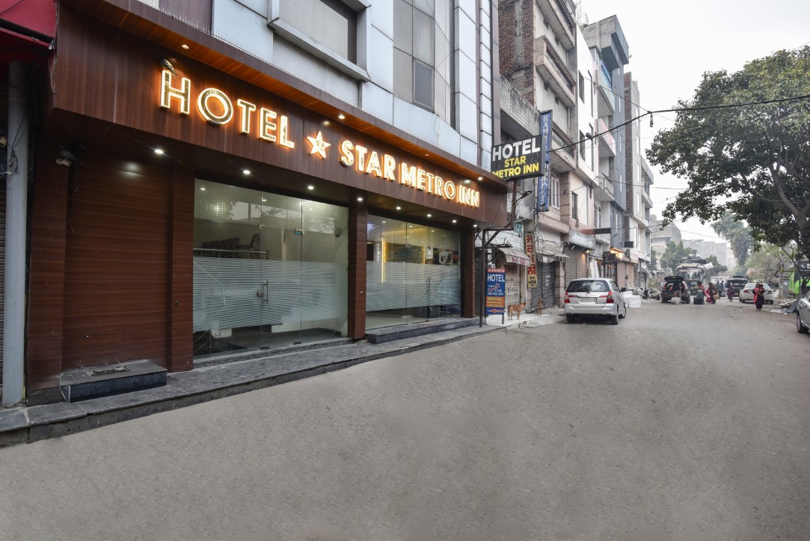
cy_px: 270
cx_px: 405
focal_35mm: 16
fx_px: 360
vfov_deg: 73.8
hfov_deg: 96.7
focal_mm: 16
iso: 500
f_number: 7.1
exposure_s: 1/50
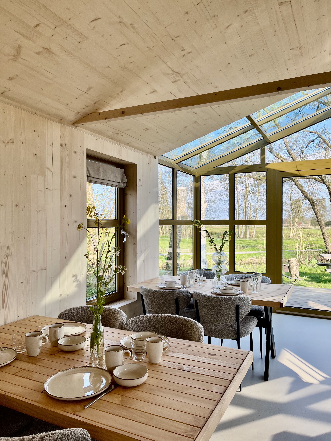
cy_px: 220
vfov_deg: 67.3
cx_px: 166
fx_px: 331
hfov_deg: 53.1
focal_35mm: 26
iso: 50
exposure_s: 1/477
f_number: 1.6
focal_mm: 5.1
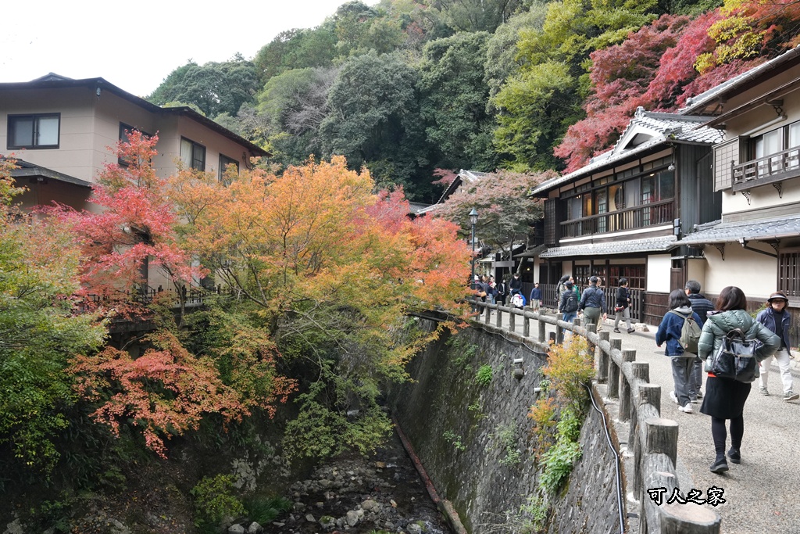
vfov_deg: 53.1
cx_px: 400
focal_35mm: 24
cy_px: 267
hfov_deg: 73.7
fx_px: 533
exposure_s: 1/400
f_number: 8
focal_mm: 24
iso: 2500
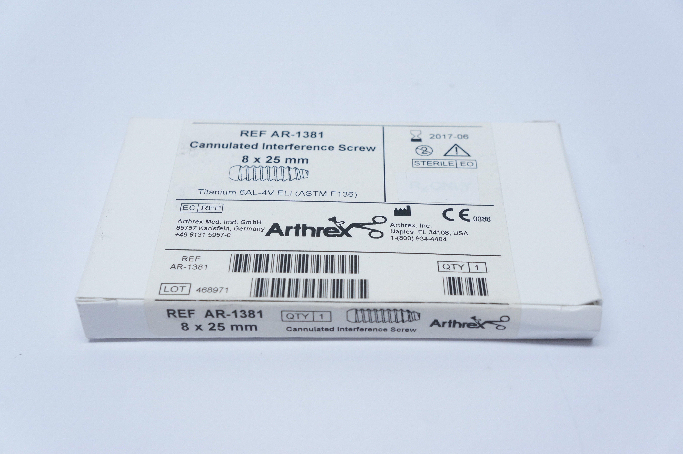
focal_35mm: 50
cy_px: 227
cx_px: 342
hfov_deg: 40.0
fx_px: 938
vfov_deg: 27.2
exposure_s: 1/80
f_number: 6.3
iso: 800
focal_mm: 33
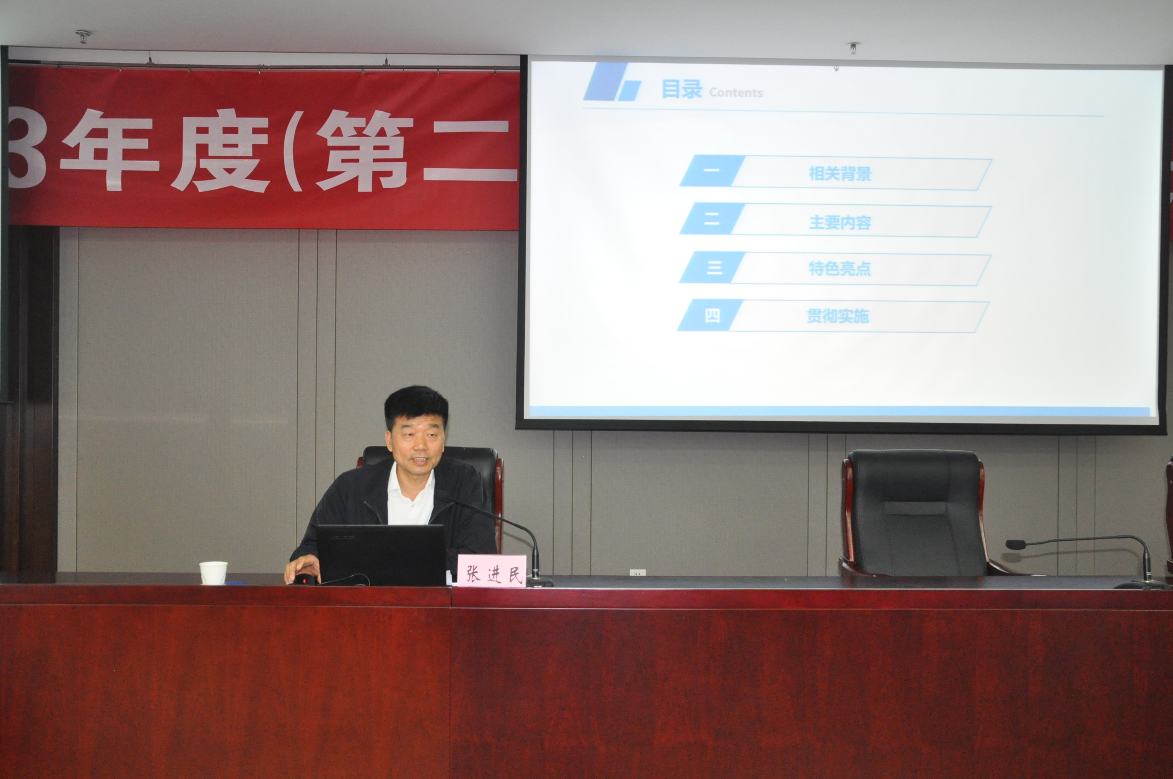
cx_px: 589
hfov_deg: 55.9
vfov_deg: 38.8
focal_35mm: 34
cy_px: 399
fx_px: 1106
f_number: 5
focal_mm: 22
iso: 1600
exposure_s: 1/60
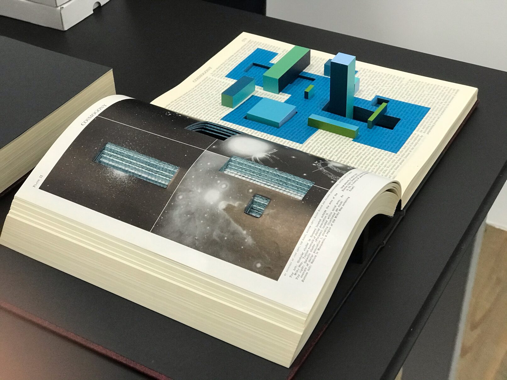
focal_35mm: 57
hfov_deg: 33.8
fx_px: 835
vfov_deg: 25.7
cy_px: 190
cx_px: 254
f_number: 2.8
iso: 200
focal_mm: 6.6
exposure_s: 1/50
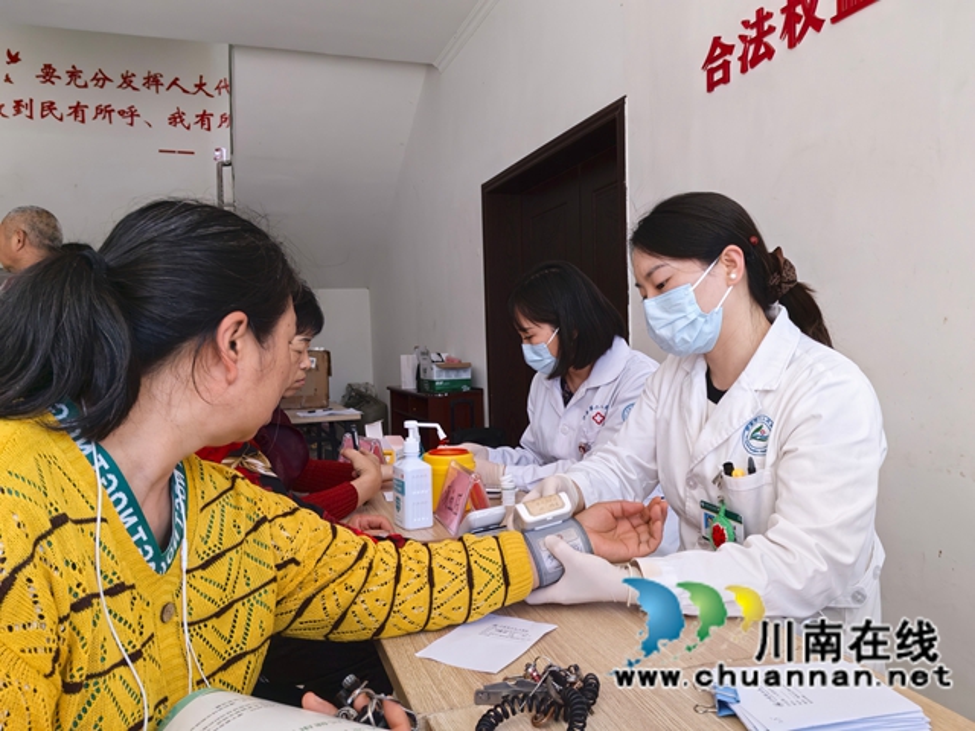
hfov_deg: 65.3
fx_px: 760
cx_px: 488
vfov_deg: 51.4
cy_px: 366
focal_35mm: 27
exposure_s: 1/121
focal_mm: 5.52
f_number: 1.9
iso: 50
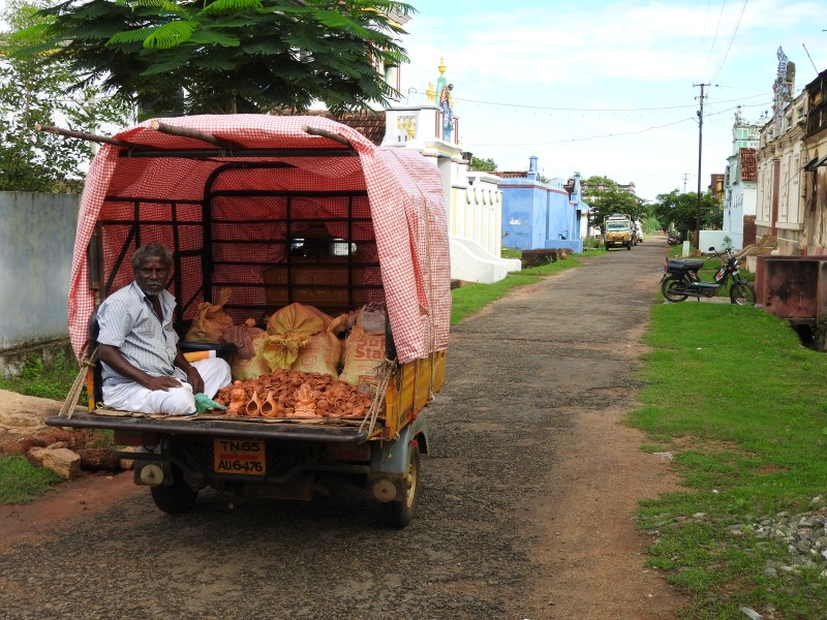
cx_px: 414
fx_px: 1075
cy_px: 310
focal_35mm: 45
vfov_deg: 32.2
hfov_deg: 42.1
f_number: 4
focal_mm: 8.1
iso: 100
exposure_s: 1/400
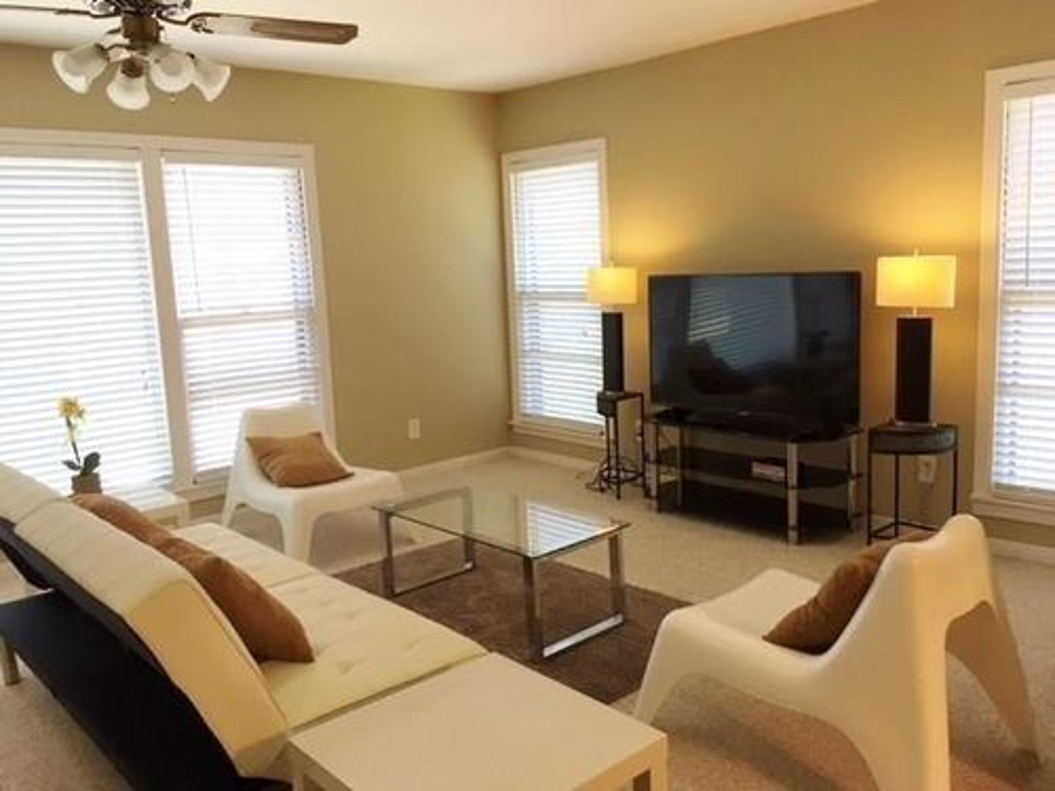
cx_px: 528
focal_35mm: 29
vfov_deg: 48.2
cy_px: 396
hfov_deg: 61.7
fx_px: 884
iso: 25
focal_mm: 4.15
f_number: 2.2
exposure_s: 1/30
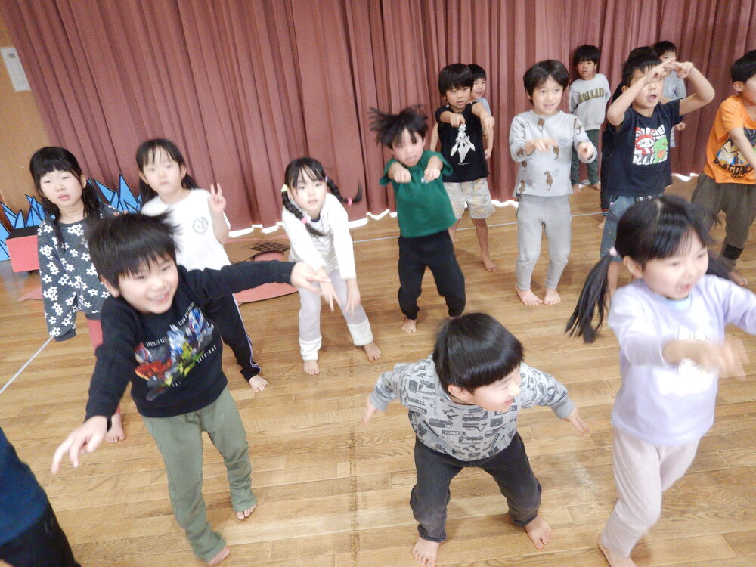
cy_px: 284
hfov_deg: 71.6
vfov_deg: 56.8
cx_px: 378
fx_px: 524
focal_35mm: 24
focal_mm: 4.3
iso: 200
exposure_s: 1/25
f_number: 2.8
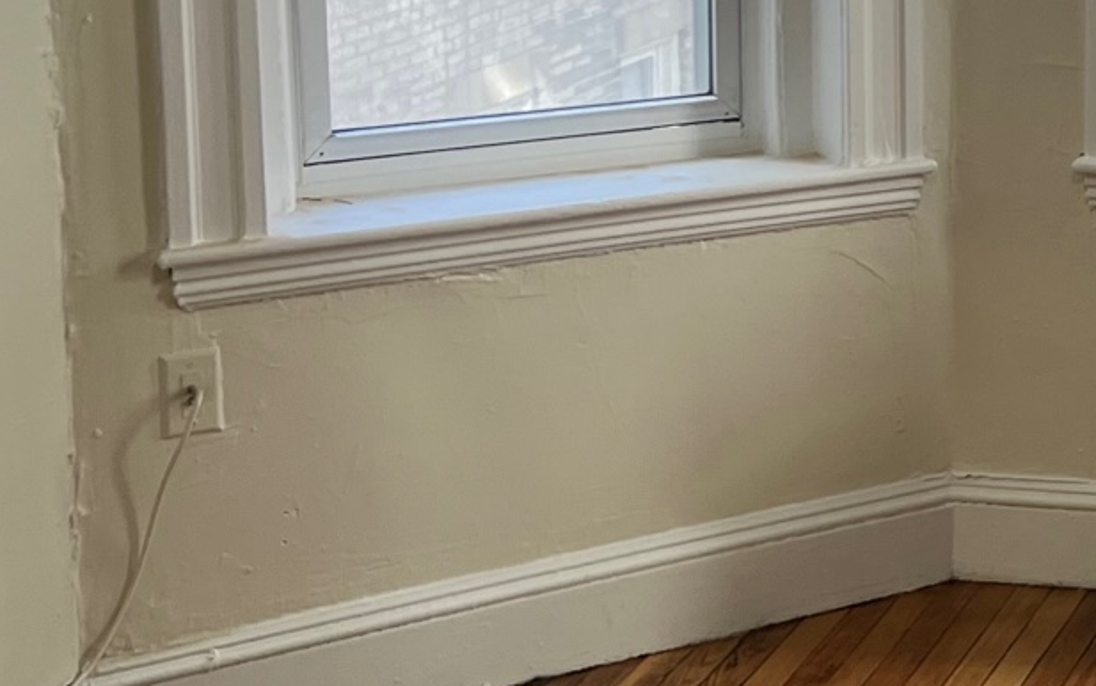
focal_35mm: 90
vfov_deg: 14.3
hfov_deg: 19.6
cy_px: -11
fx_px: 2689
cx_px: 1702
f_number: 1.5
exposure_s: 1/120
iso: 80
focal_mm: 5.7
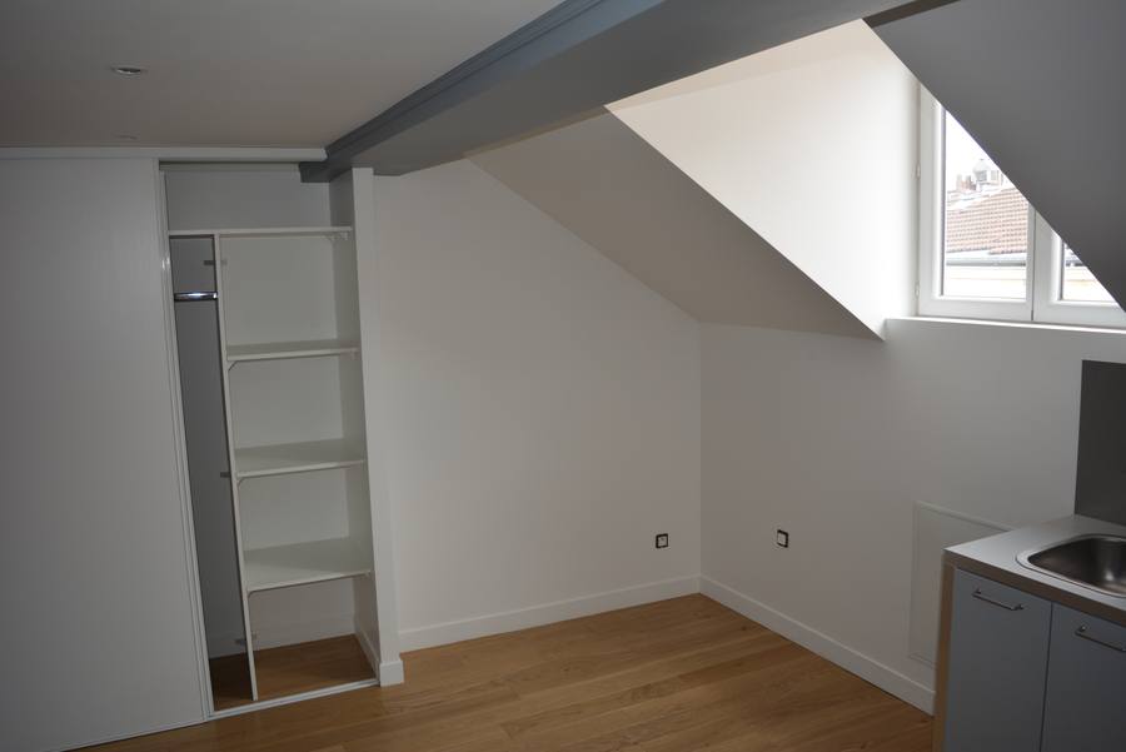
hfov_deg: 67.4
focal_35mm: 27
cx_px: 563
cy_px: 376
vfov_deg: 48.0
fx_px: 845
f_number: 3.5
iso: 200
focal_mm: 18
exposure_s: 1/160
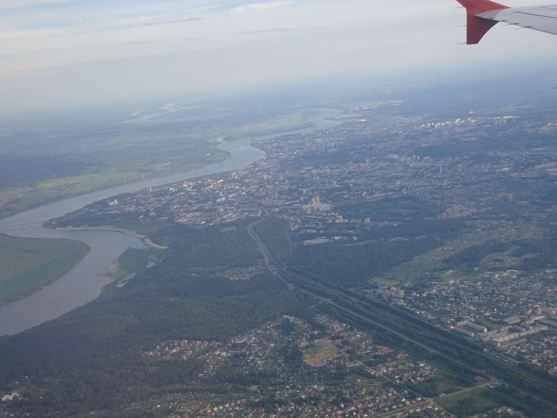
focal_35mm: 48
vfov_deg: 30.3
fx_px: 772
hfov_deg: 39.7
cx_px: 278
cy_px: 209
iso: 80
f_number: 4.5
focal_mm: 8.18
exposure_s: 1/250
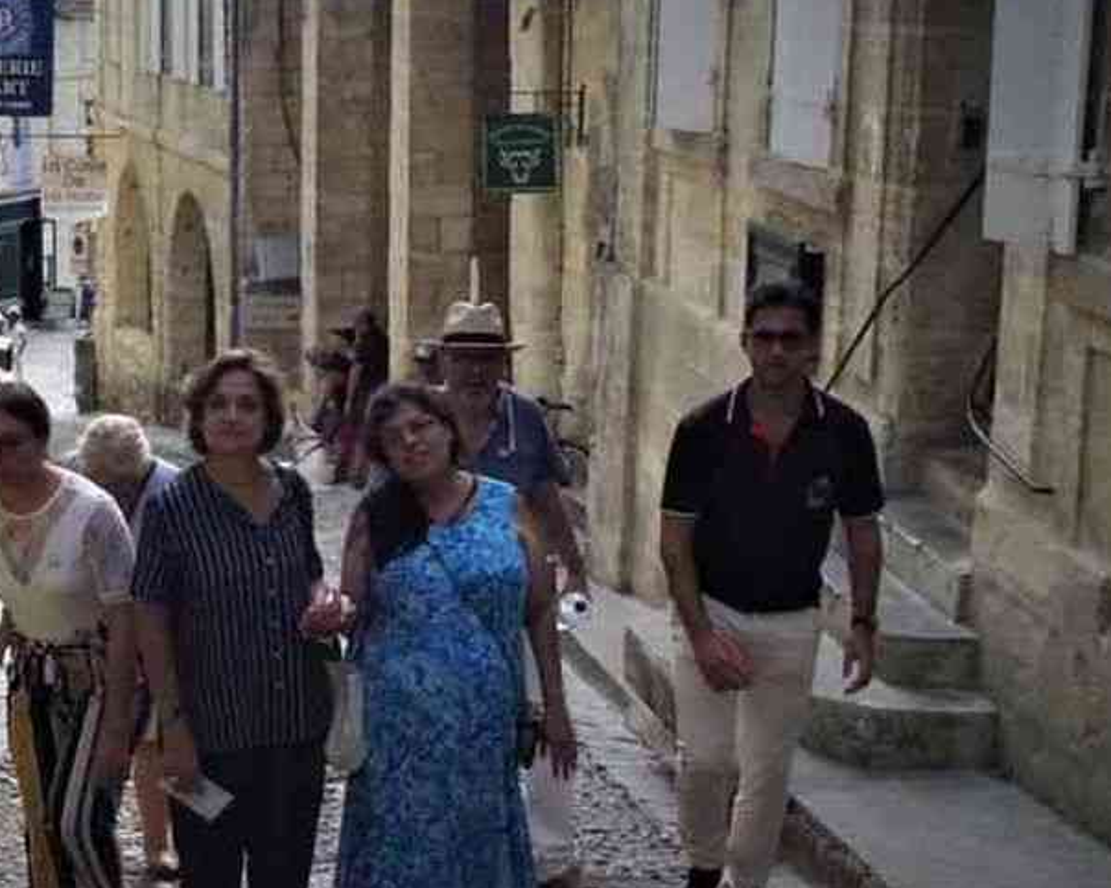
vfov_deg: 23.8
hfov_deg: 29.1
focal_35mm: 64
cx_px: 271
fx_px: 2104
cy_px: 551
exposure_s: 1/1000
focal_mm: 28.13
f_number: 10
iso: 3200
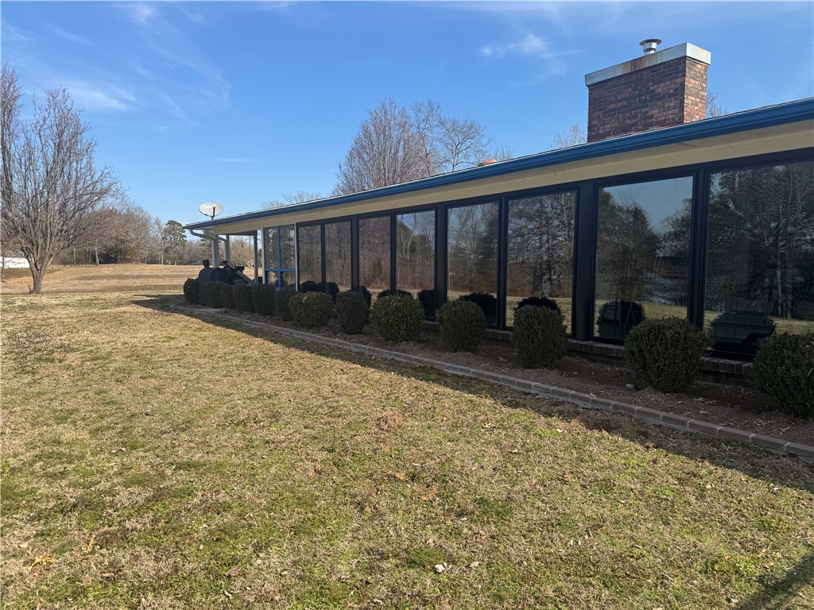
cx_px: 407
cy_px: 305
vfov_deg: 56.8
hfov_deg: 71.6
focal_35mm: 24
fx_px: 564
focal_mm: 6.76
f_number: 1.78
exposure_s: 1/2833
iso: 80
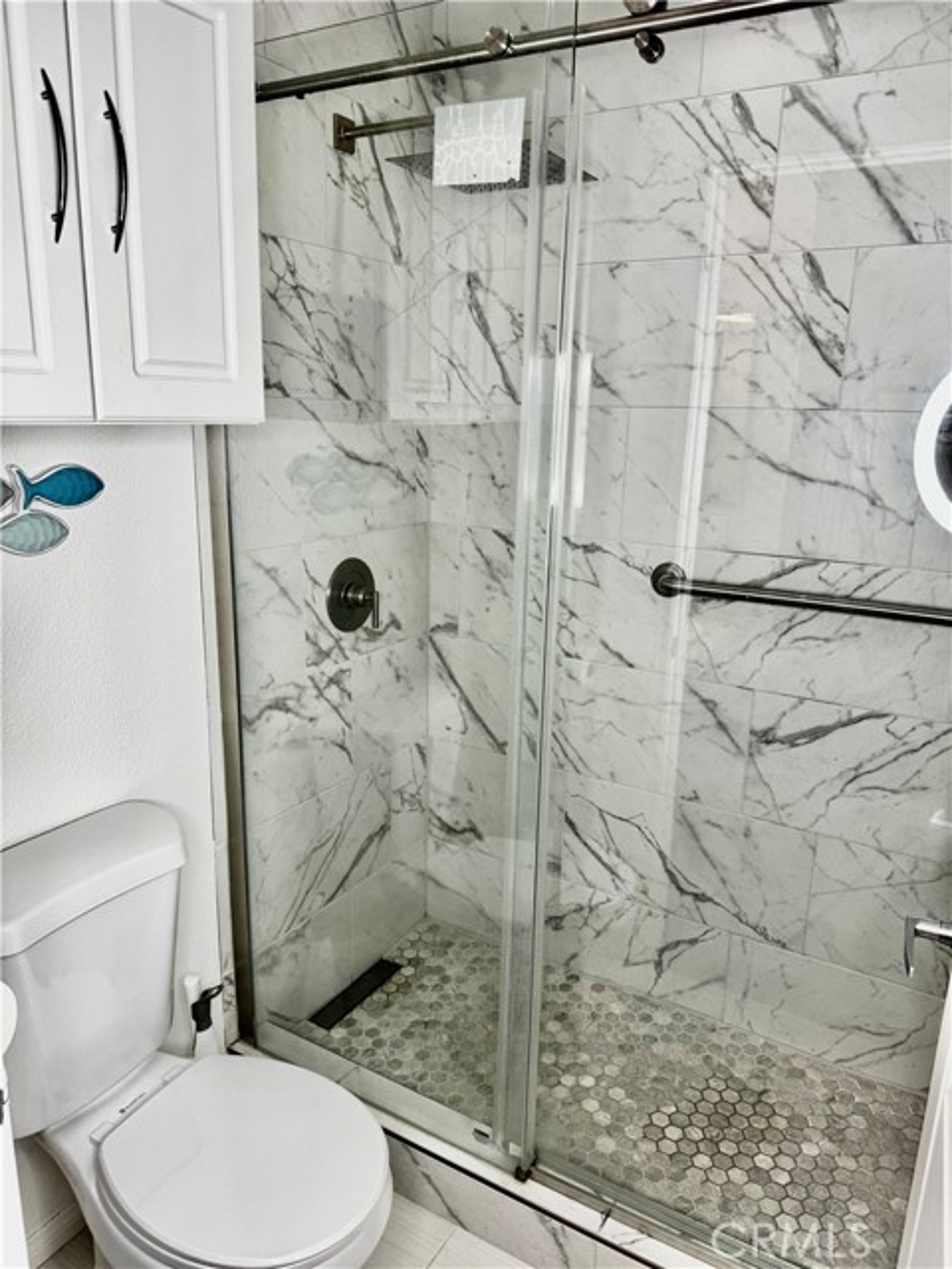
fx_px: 880
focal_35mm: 24
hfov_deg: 56.8
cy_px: 634
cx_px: 476
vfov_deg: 71.6
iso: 80
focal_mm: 6.76
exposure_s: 1/120
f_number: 1.78
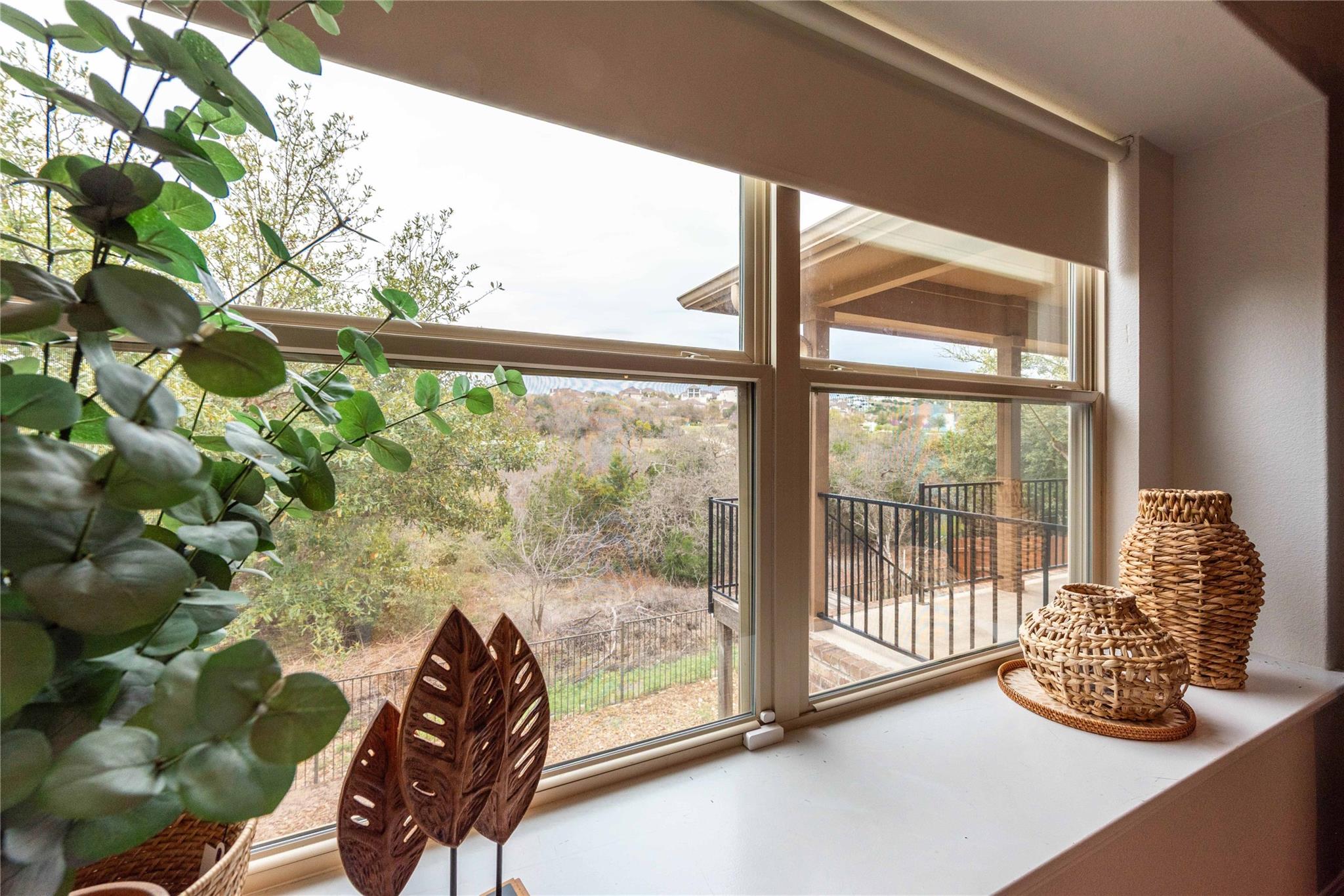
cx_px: 672
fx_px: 523
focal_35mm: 14
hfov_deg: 104.2
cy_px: 448
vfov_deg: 81.2
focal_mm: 14
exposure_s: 1/250
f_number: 8
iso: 360
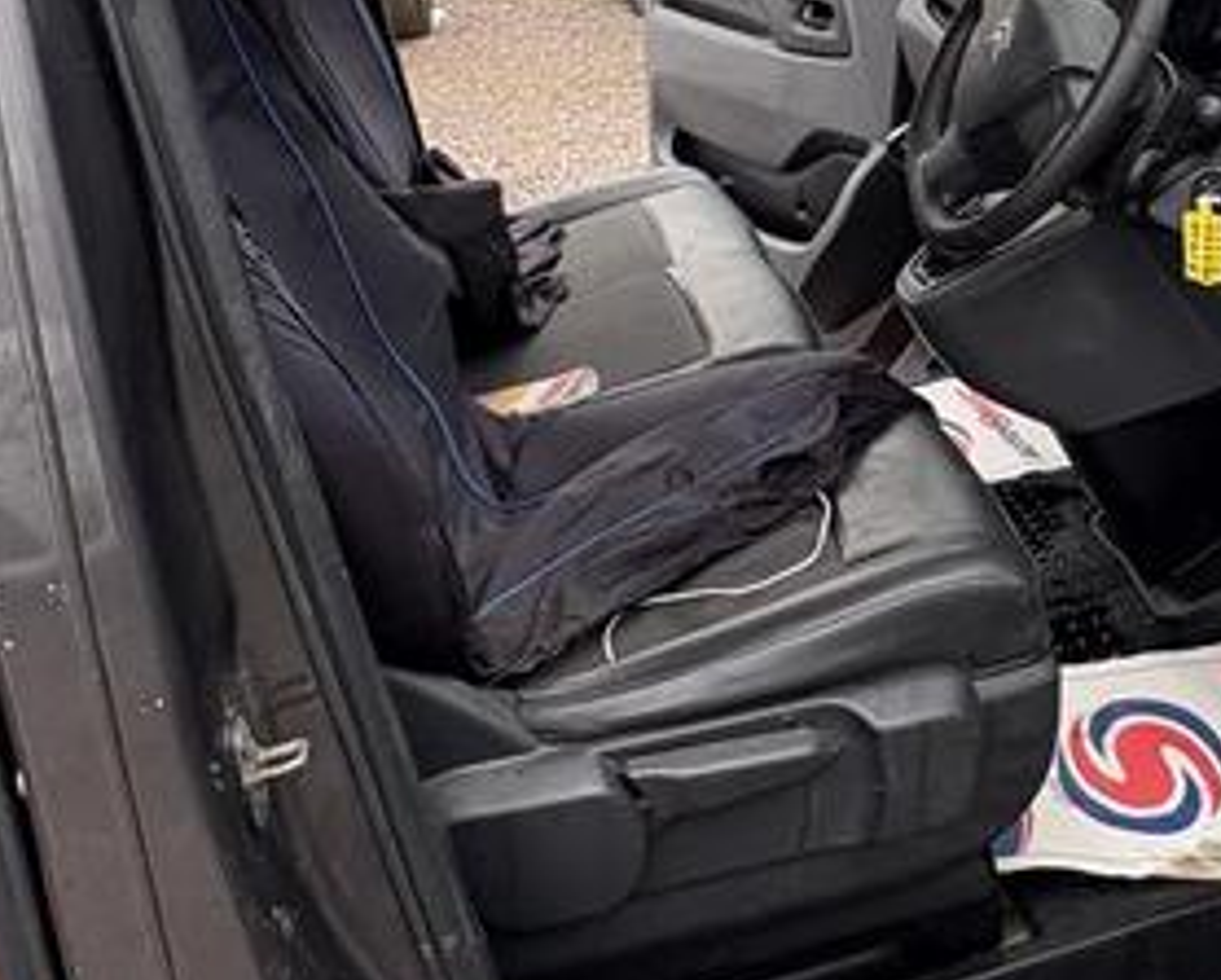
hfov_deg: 39.5
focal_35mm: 44
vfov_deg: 33.2
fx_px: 1592
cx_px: 1050
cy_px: 193
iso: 80
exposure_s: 1/99
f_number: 2.2
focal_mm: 2.22
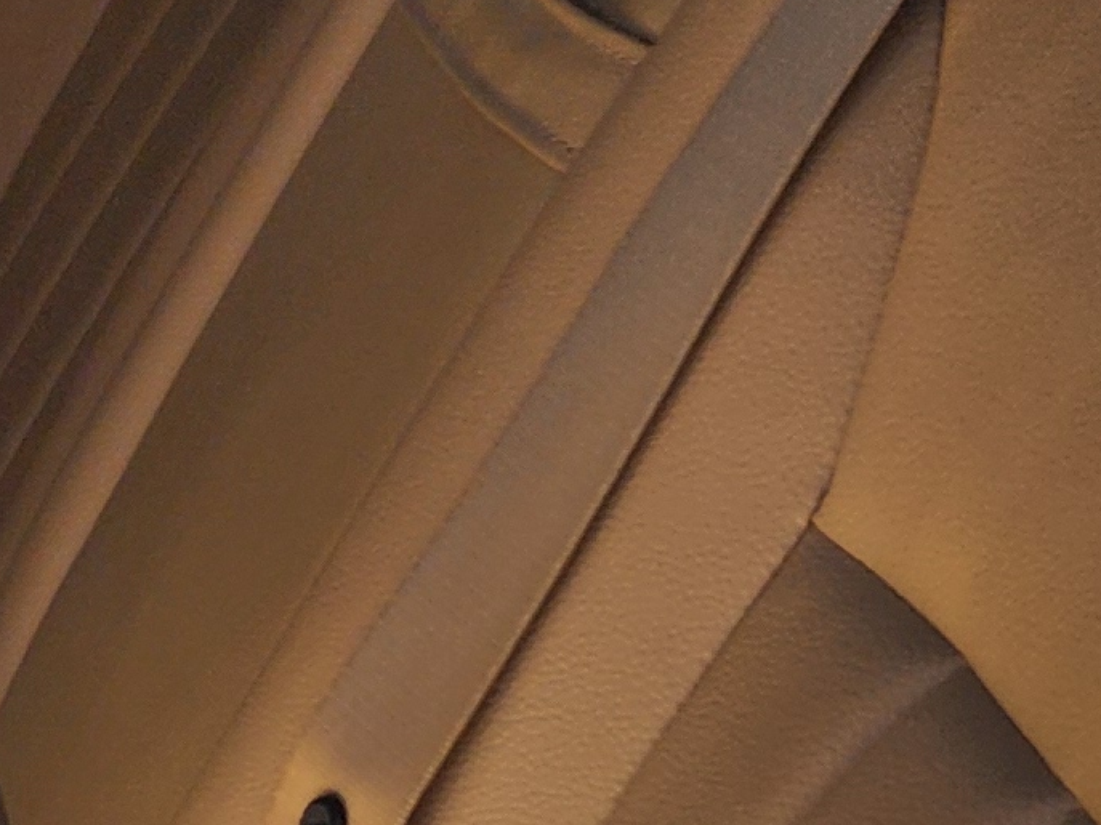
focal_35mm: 134
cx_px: -1542
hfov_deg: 11.9
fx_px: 4261
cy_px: 871
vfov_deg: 10.9
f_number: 1.8
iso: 12
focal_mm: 6.4
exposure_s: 1/485
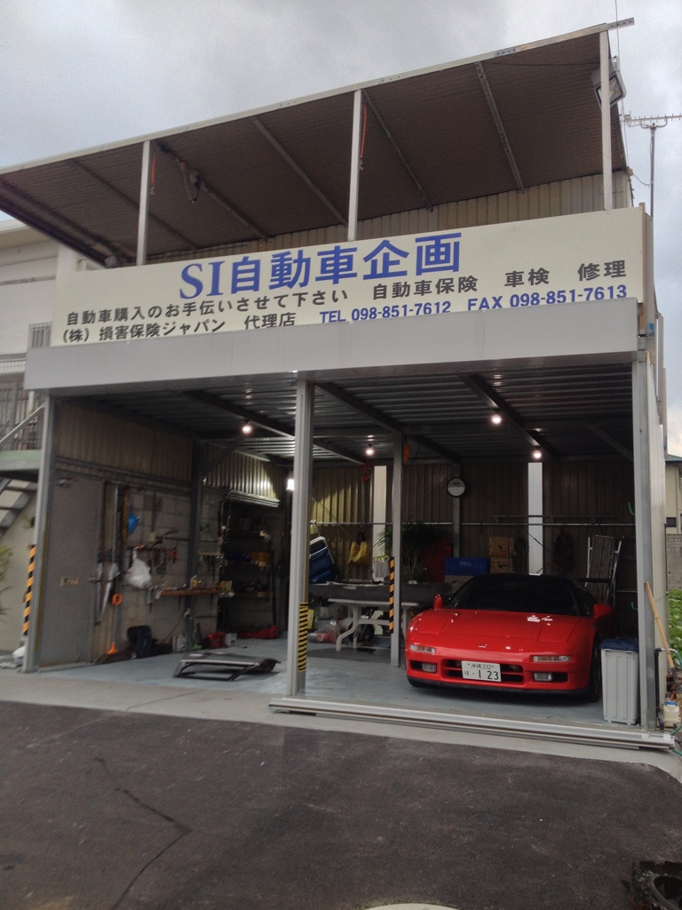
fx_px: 919
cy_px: 455
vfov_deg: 52.6
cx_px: 341
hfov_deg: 40.7
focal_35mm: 35
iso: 50
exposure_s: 1/30
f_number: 2.4
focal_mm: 4.28
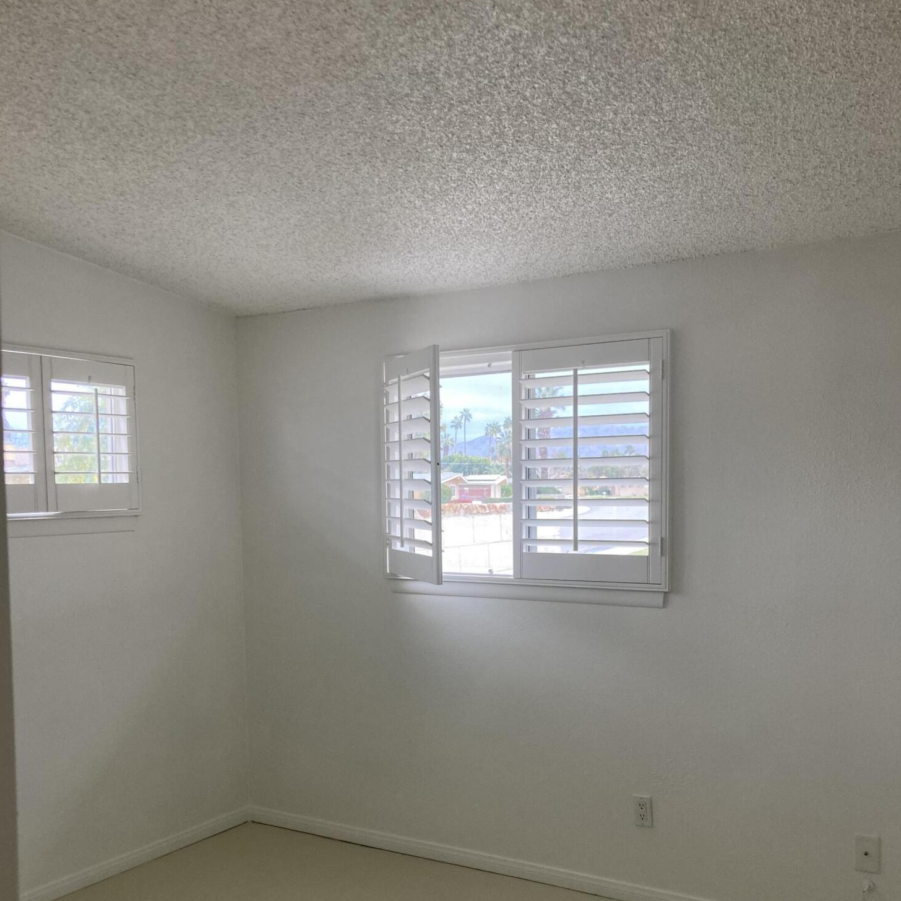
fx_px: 1001
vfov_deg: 48.1
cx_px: 452
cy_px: 545
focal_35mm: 34
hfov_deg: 48.5
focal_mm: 3.99
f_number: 1.8
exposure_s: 1/121
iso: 50
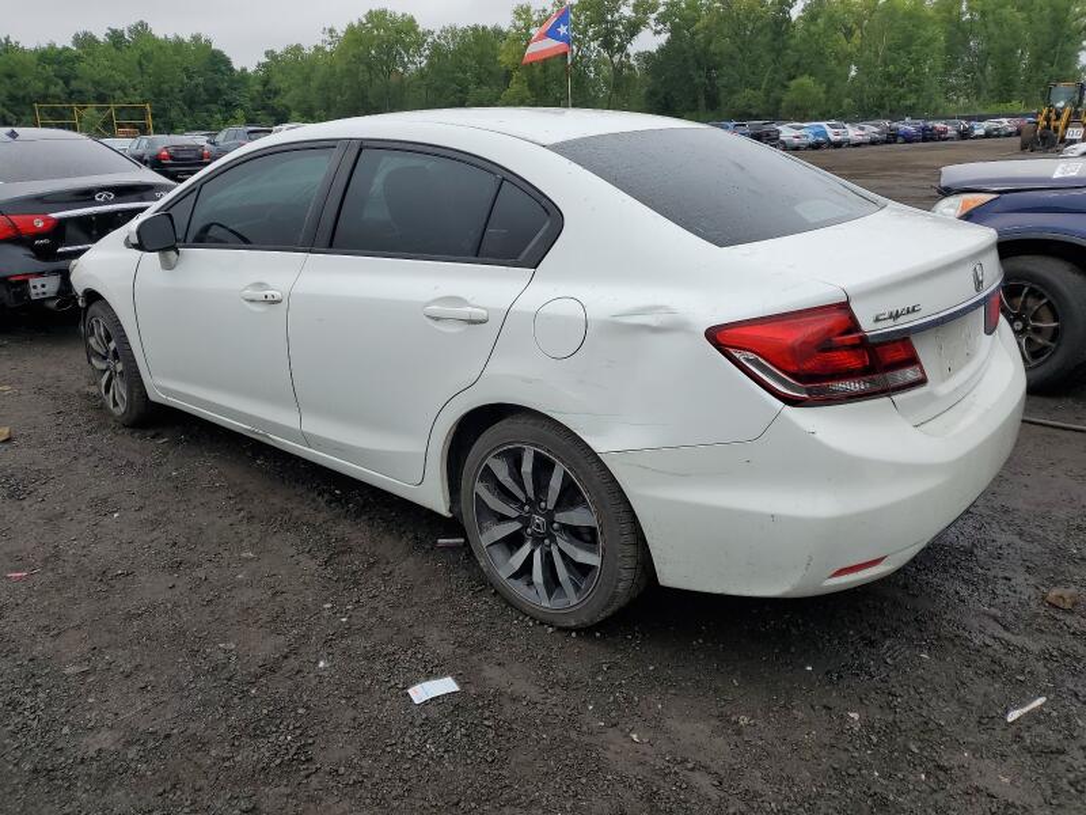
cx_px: 543
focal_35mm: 26
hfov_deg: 67.3
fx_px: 816
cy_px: 408
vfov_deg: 53.1
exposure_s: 1/769
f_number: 1.5
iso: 50
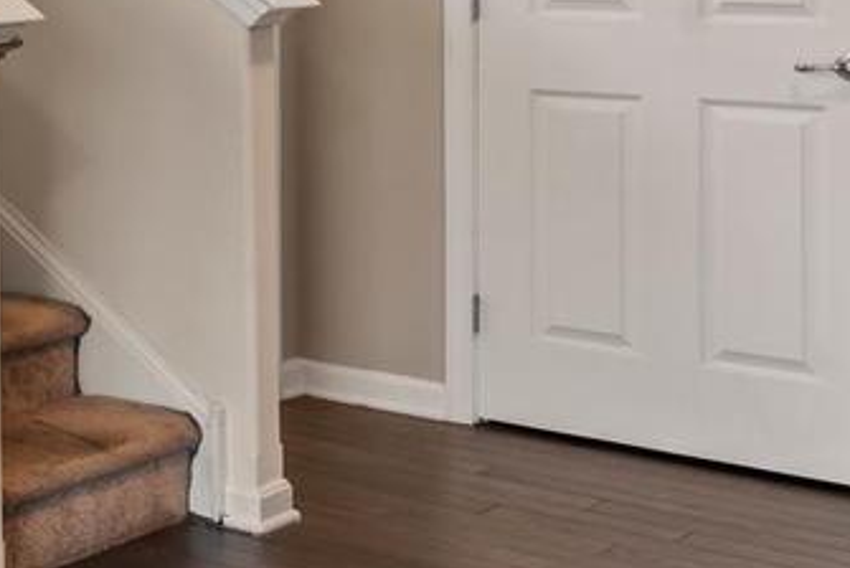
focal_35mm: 77
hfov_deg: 18.0
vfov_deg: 17.1
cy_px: -74
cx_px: -850
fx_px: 1816
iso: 400
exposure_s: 1/2
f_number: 9
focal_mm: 17.9
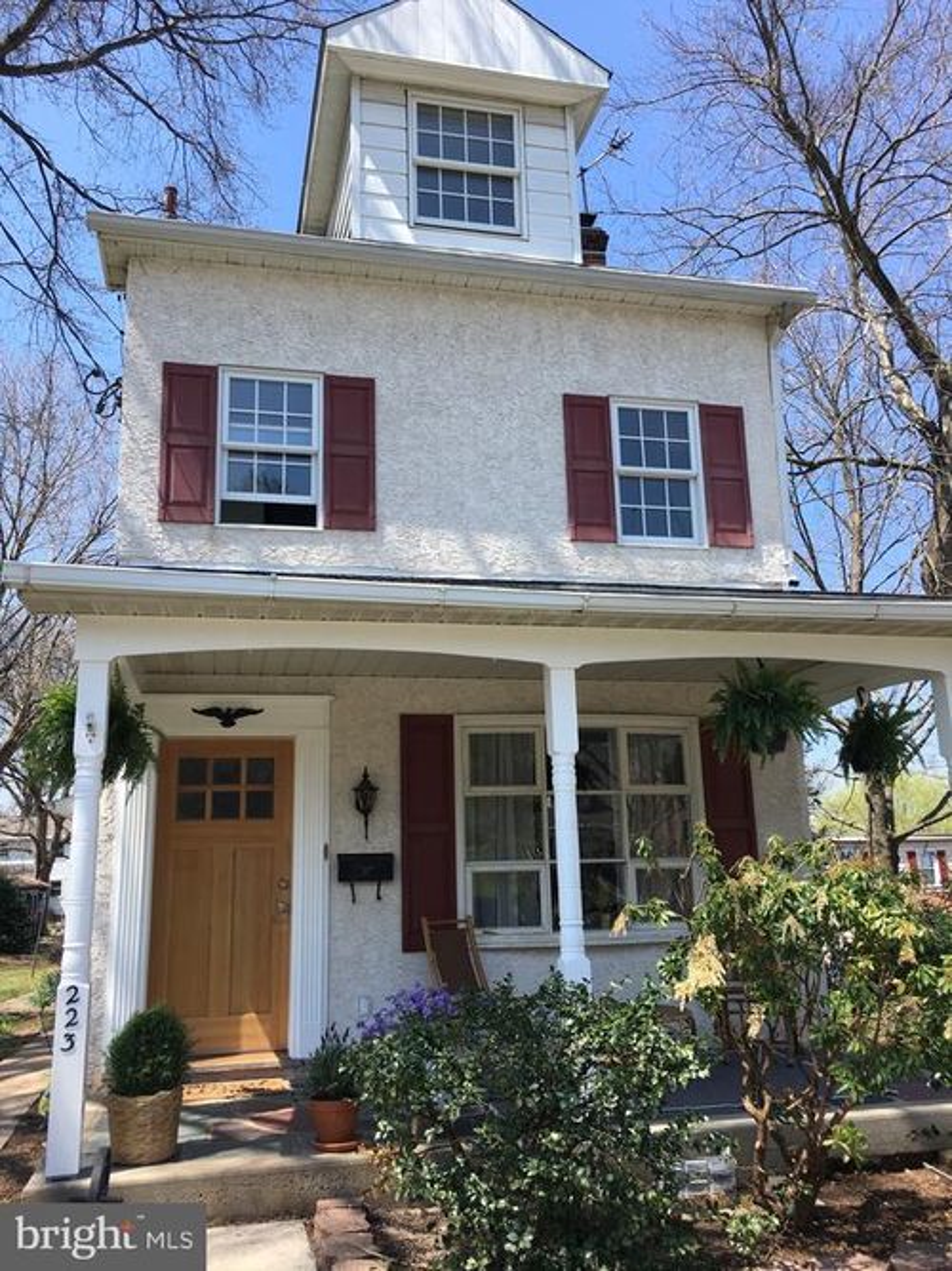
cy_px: 636
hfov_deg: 48.2
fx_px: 1064
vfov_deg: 61.7
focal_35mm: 29
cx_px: 476
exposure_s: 1/680
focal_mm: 4.15
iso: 25
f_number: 2.2
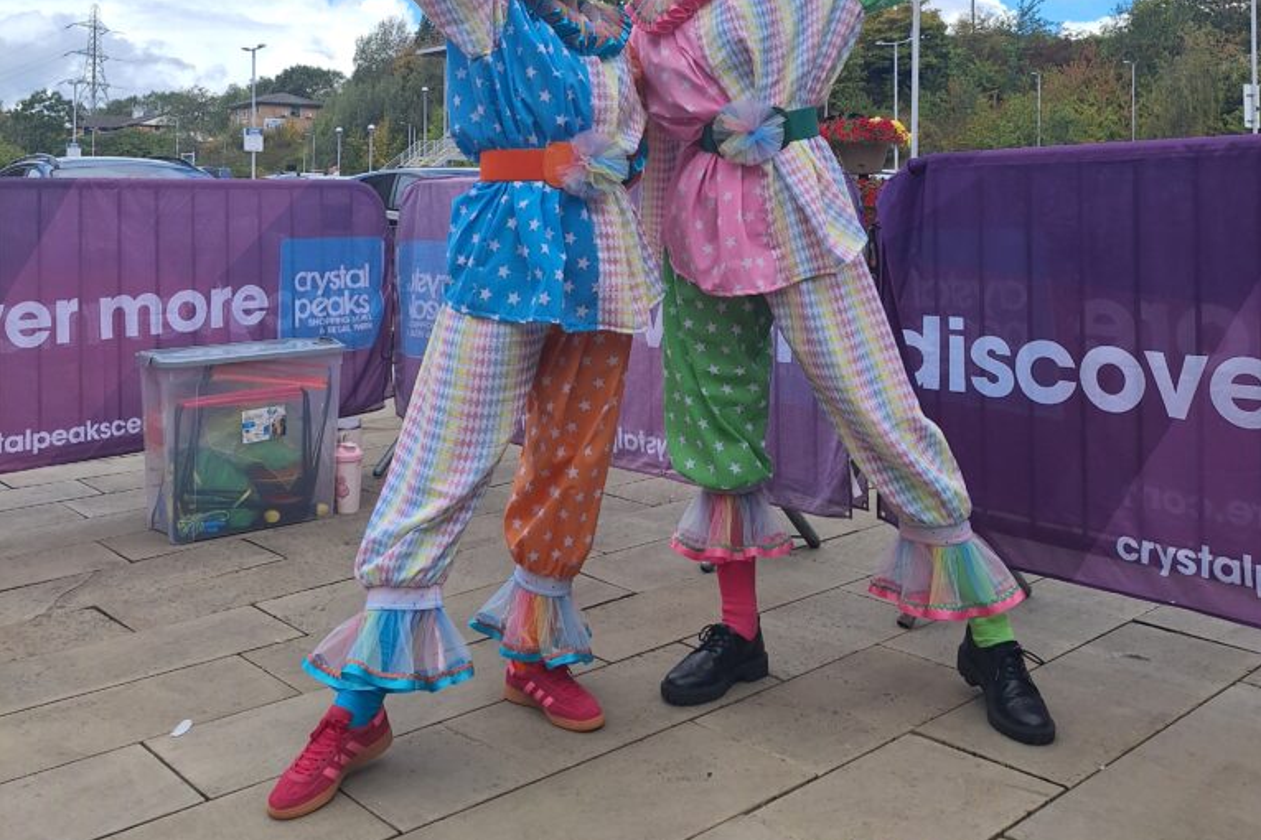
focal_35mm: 32
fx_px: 1121
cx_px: 631
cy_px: 153
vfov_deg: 39.3
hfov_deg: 58.7
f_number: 1.8
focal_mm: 5.54
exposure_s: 1/1969
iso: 40
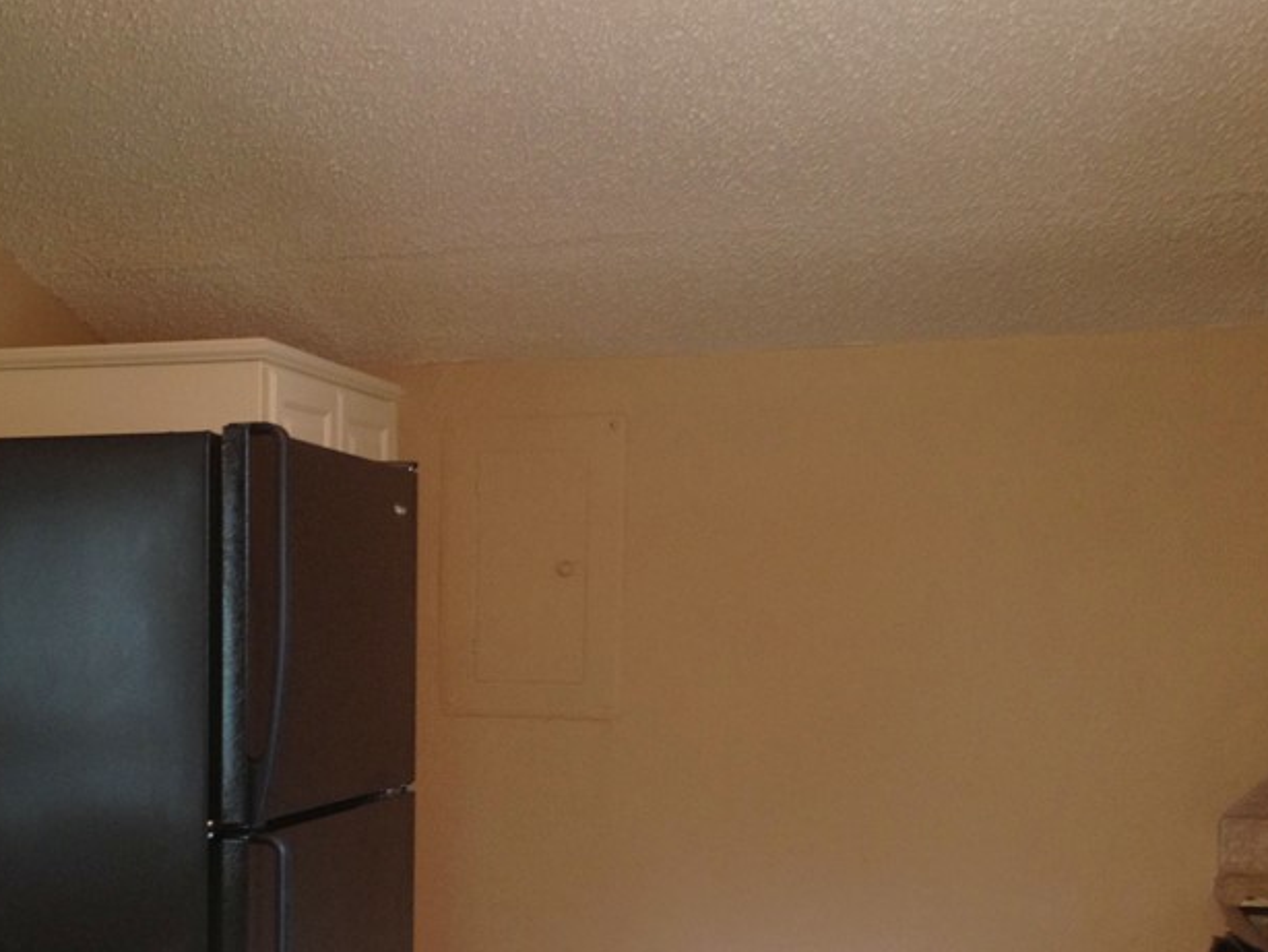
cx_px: 268
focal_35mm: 55
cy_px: 721
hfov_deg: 34.0
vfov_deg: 26.2
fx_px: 2015
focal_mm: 4.13
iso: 125
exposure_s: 1/20
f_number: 2.4
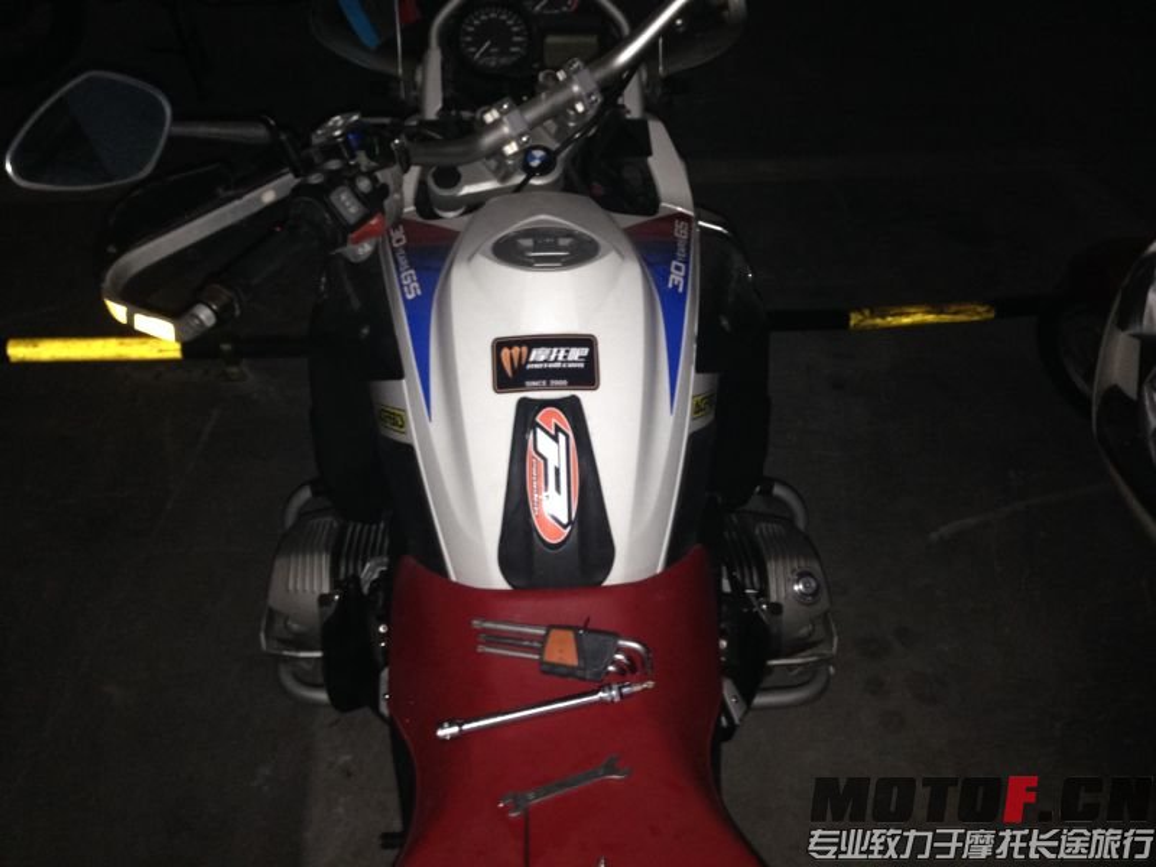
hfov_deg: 55.4
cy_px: 434
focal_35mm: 33
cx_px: 578
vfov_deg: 42.9
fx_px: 1102
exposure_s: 1/16
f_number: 2.4
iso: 250
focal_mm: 4.12
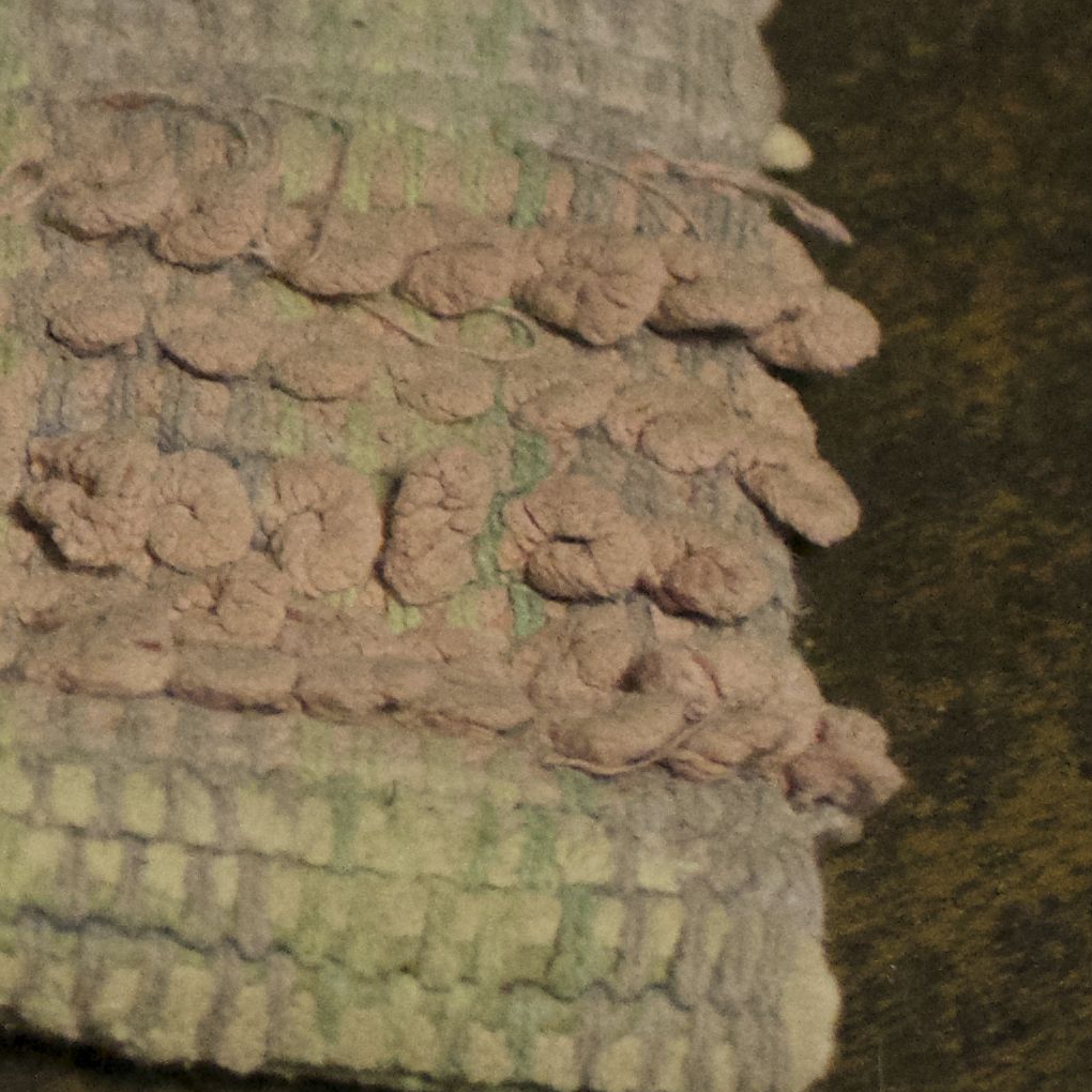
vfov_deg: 8.1
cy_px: 309
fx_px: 7675
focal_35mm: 215
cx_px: -1046
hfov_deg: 7.8
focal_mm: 35
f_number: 3.2
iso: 4000
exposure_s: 1/100
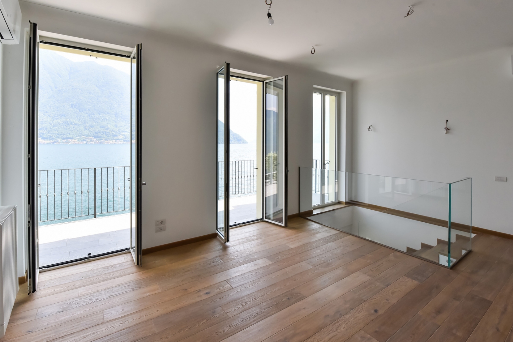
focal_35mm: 15
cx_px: 256
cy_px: 171
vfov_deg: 77.3
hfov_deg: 100.4
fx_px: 214
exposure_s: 1/250
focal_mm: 15
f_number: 11
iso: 900
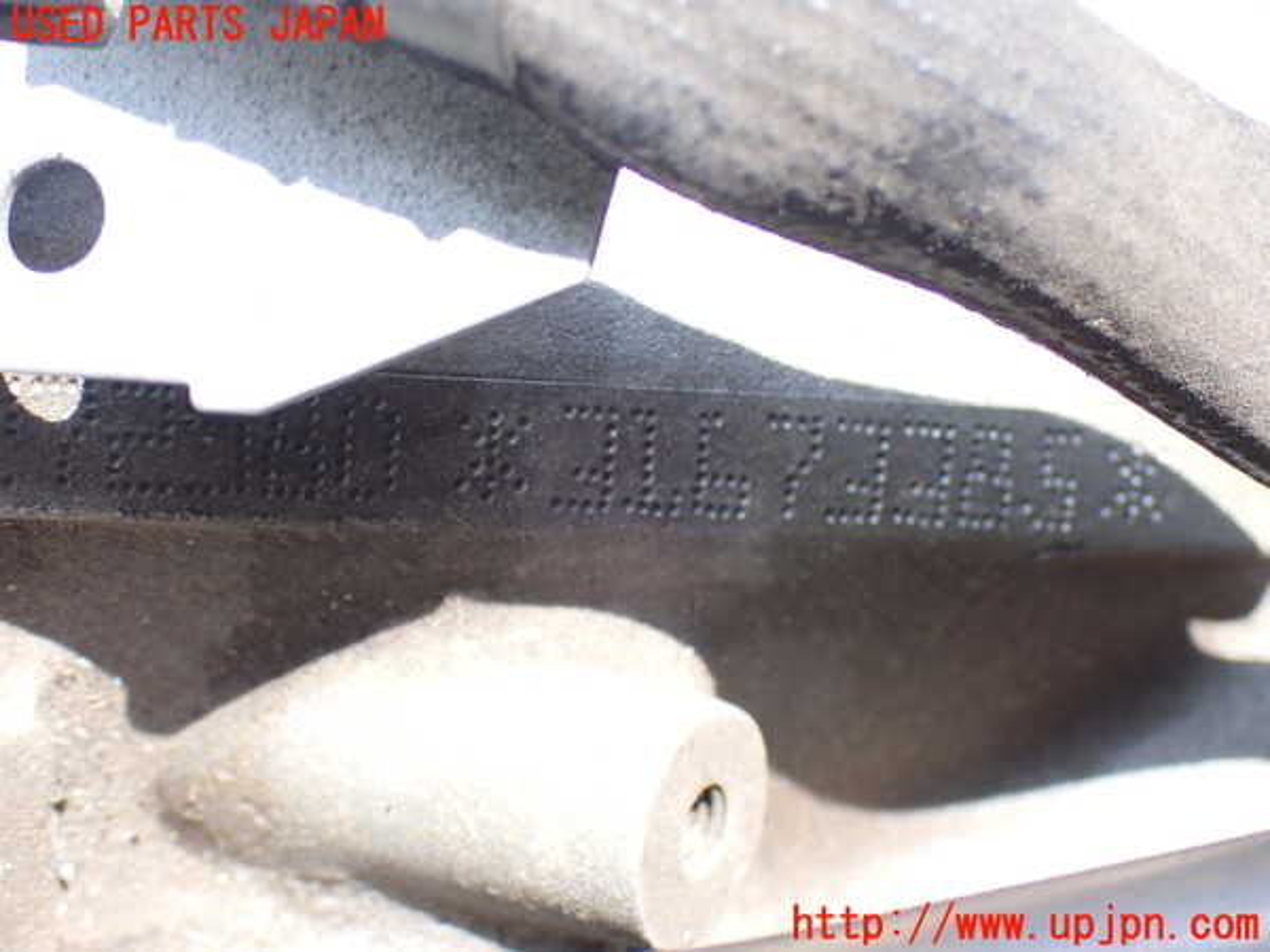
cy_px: 476
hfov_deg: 33.2
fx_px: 2128
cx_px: 635
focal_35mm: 58
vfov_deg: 25.2
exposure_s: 1/250
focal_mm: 10.35
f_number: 3.5
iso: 200
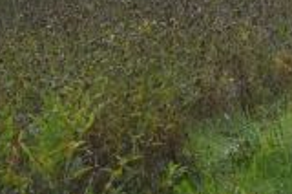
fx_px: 3740
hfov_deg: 4.3
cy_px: -178
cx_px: 823
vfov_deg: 2.9
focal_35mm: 462
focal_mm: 48
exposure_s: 1/250
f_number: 8
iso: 140
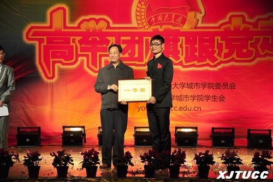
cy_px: 91
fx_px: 750
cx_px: 136
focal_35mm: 99
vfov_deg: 13.8
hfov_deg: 20.6
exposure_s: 1/90
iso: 200
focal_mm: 66
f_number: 5.3
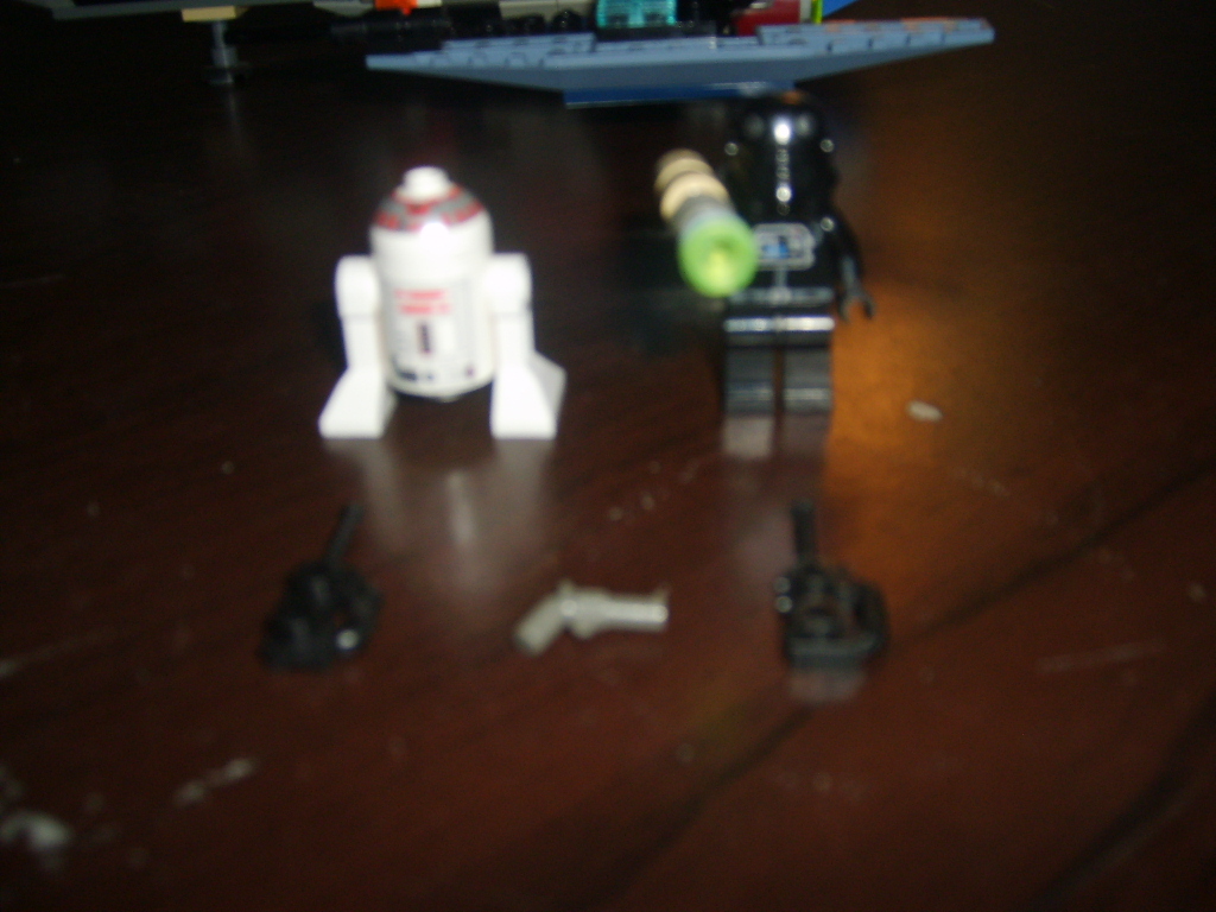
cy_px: 456
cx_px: 608
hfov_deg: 52.6
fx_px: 1229
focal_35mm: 35
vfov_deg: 40.7
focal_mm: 5.8
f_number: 2.8
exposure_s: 1/45
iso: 100
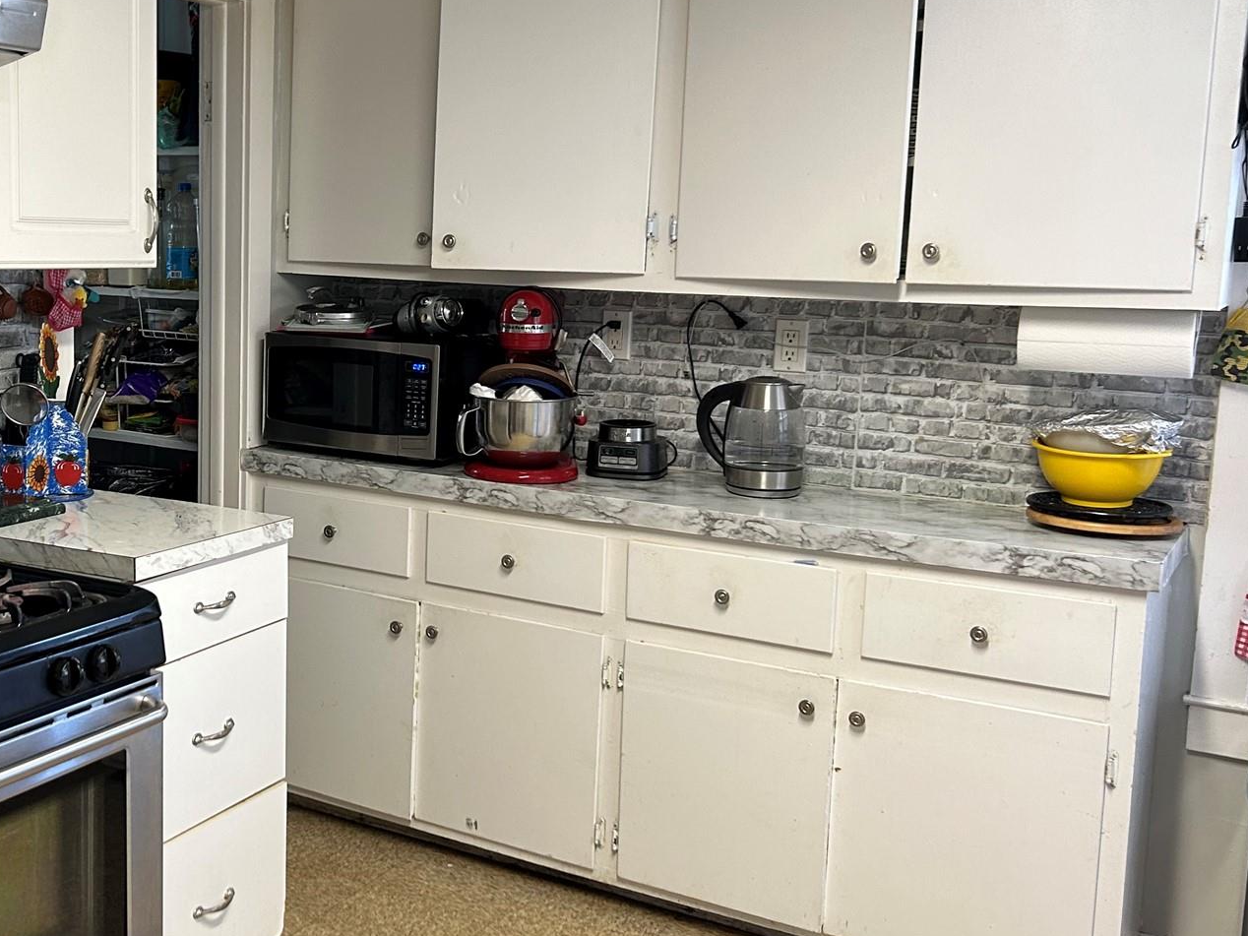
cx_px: 277
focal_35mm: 42
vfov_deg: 34.3
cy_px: 427
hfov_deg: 43.0
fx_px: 1514
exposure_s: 1/92
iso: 125
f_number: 1.5
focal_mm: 5.7
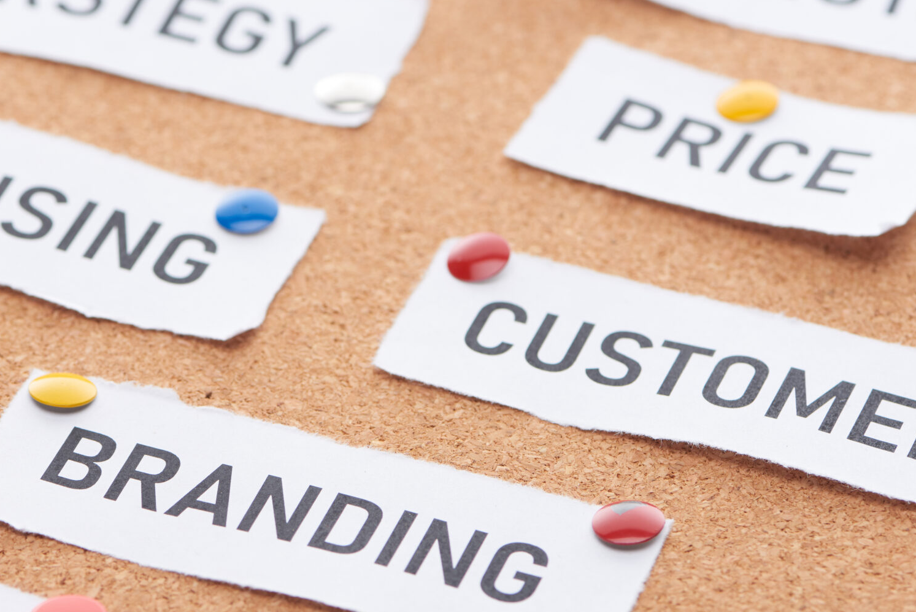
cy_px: 389
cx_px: 217
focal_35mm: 180
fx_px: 4582
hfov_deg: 11.4
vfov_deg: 7.6
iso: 200
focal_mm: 105
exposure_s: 1/160
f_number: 9
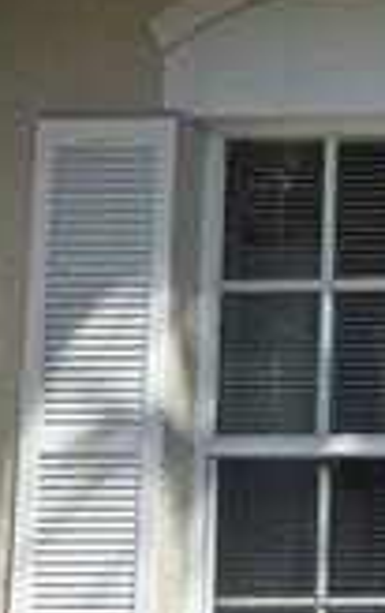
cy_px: -78
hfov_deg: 6.8
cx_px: 1039
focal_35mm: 178
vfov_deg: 11.6
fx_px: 2978
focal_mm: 5.4
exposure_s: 1/2391
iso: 25
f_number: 1.8
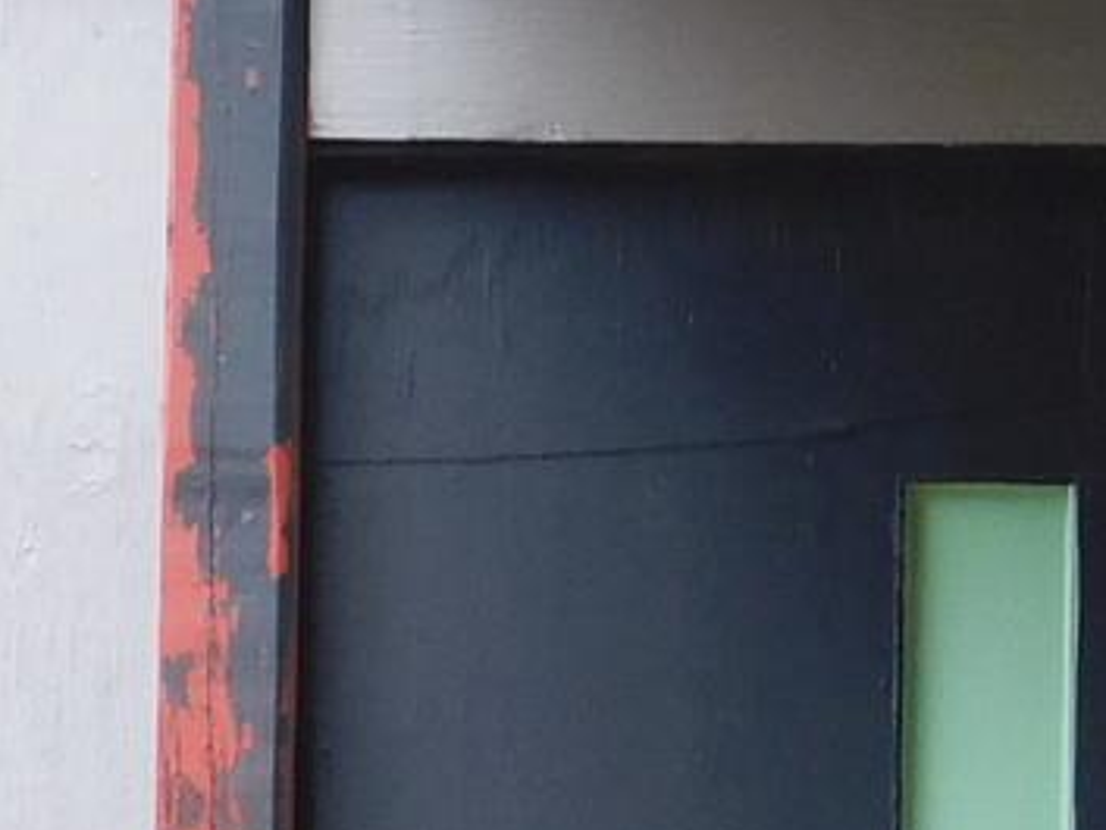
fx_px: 8342
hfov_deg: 7.6
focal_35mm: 261
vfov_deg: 5.6
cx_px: 1119
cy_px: 1375
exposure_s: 1/40
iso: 125
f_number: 3.7
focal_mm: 8
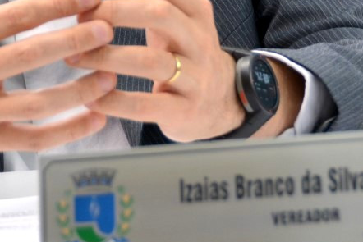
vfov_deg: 4.2
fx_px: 3318
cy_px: -130
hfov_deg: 6.3
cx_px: 99
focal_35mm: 329
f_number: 4.8
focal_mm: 60
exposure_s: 1/80
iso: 400
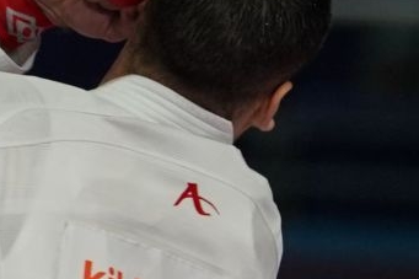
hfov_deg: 1.7
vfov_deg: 1.1
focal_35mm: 1220
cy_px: 584
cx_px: -205
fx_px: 14192
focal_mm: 154
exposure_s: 1/1000
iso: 800
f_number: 2.8
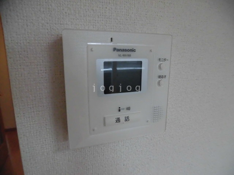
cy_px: 88
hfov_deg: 71.6
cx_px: 117
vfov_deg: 56.8
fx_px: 162
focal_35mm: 24
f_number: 3.1
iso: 800
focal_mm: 4.3
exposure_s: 1/200
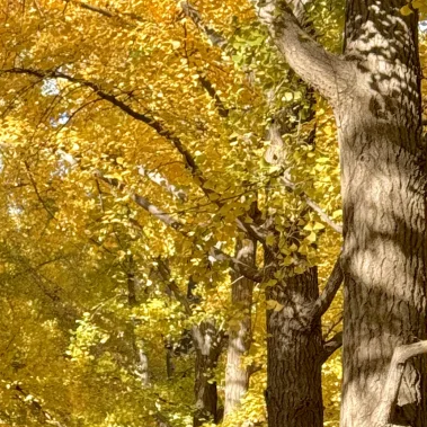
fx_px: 2247
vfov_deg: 10.8
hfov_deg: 10.6
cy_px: 340
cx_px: -167
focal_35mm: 161
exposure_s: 1/499
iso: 64
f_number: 1.78
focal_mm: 6.76
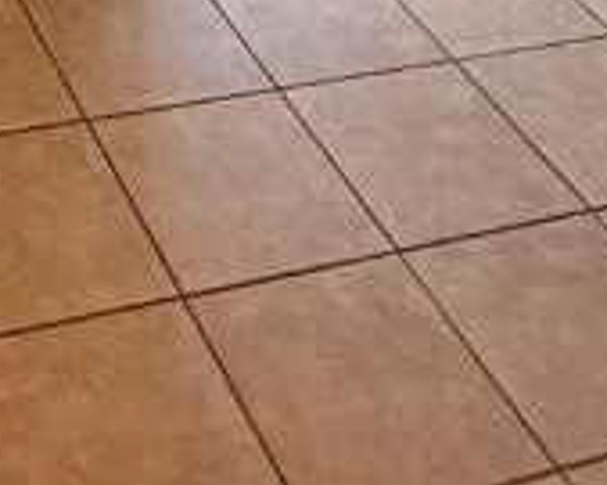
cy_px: -460
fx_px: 1490
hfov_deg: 22.0
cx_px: -29
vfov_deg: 15.2
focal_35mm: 83
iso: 250
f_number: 2.2
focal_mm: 2.22
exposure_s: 1/120
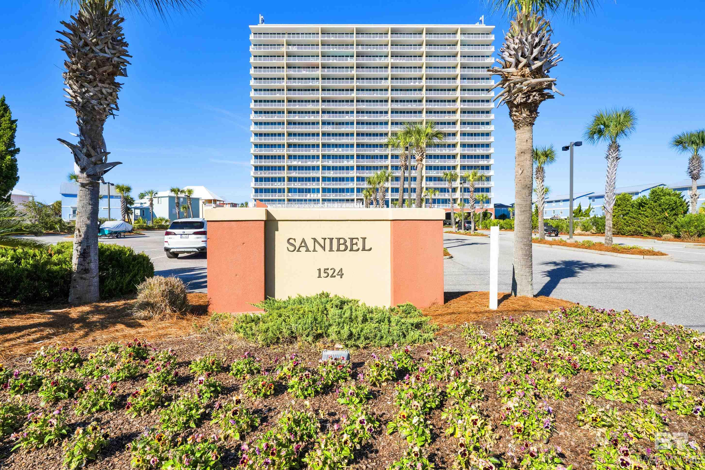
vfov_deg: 68.8
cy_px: 234
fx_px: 343
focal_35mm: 18
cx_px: 358
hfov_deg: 91.5
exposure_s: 1/800
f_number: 11
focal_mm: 16.5
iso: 500
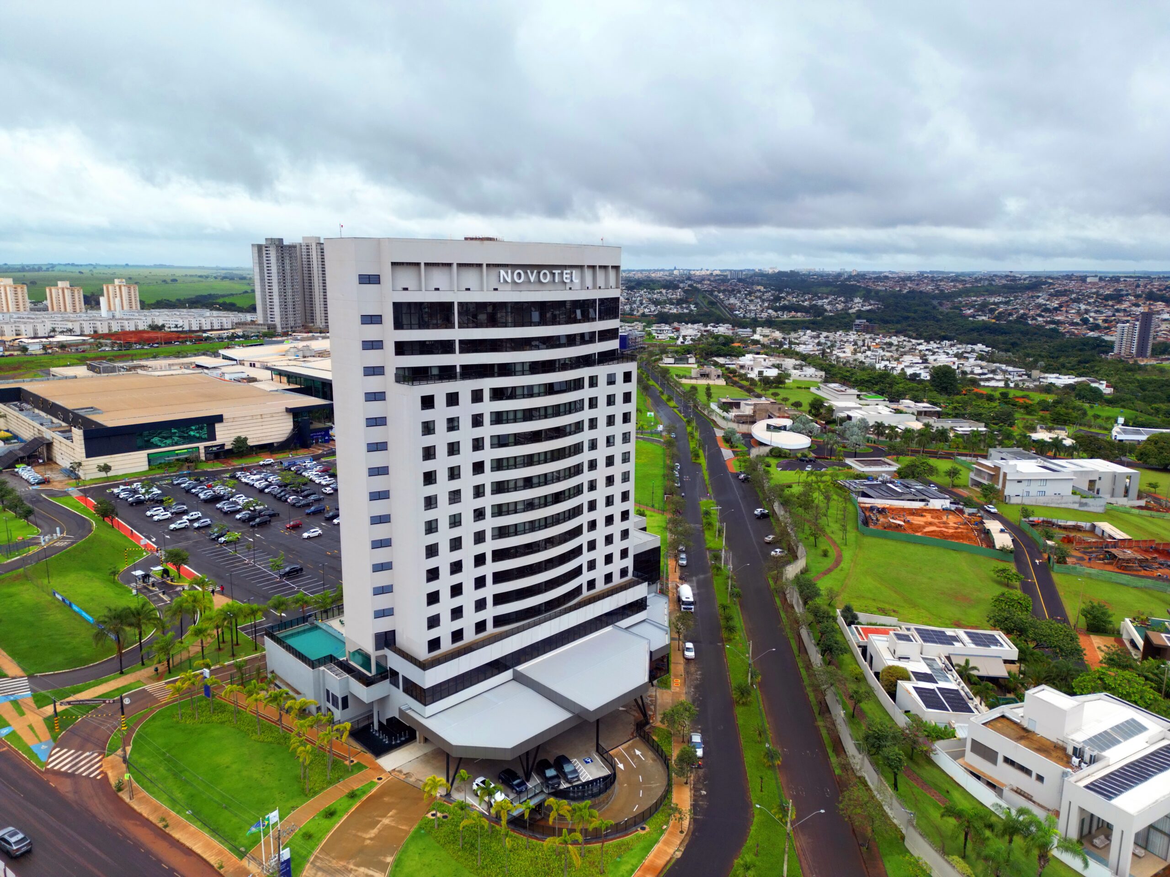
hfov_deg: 71.6
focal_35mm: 24
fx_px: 811
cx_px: 585
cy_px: 438
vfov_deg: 56.8
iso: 110
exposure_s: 1/1250
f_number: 1.7
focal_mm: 6.72
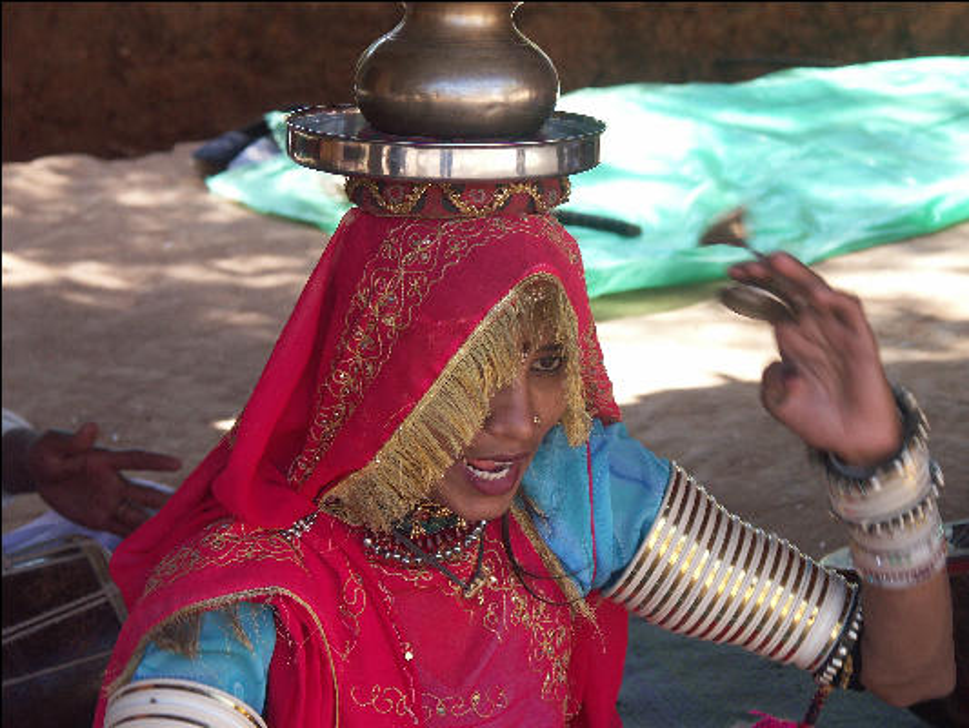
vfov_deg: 10.8
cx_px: 484
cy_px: 364
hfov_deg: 14.3
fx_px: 3864
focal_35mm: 138
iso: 100
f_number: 3.5
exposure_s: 1/160
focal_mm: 35
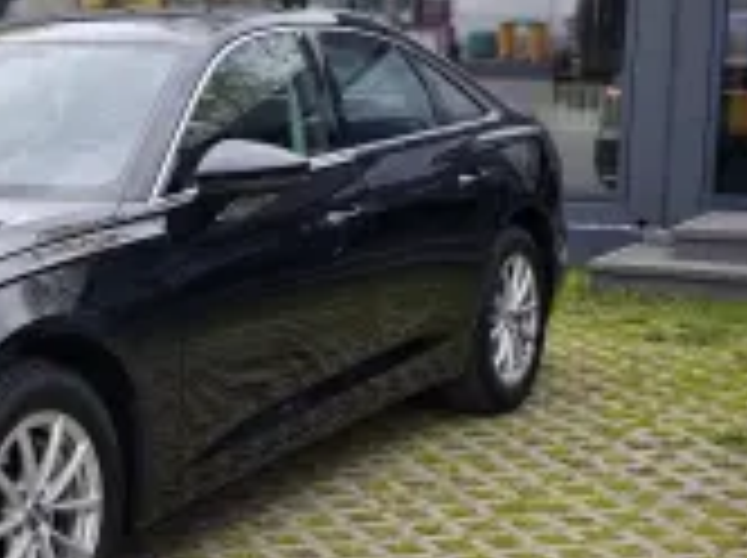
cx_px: -27
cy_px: 333
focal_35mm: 76
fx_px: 1638
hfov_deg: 24.4
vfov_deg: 19.3
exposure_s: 1/630
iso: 50
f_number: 1.4
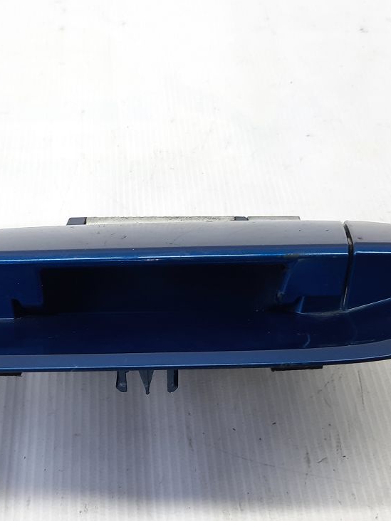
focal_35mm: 41
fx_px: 617
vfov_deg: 45.8
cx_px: 168
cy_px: 257
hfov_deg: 35.1
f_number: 2
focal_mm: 4.6
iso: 80
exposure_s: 1/50
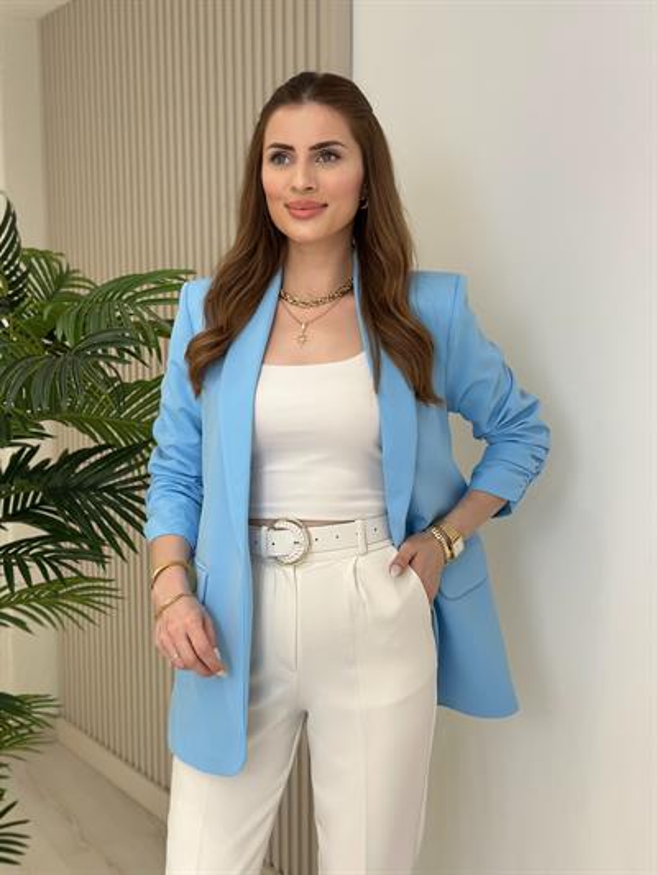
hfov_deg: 30.3
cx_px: 328
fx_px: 1214
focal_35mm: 48
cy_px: 438
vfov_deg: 39.6
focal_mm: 6.86
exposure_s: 1/303
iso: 80
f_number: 1.78
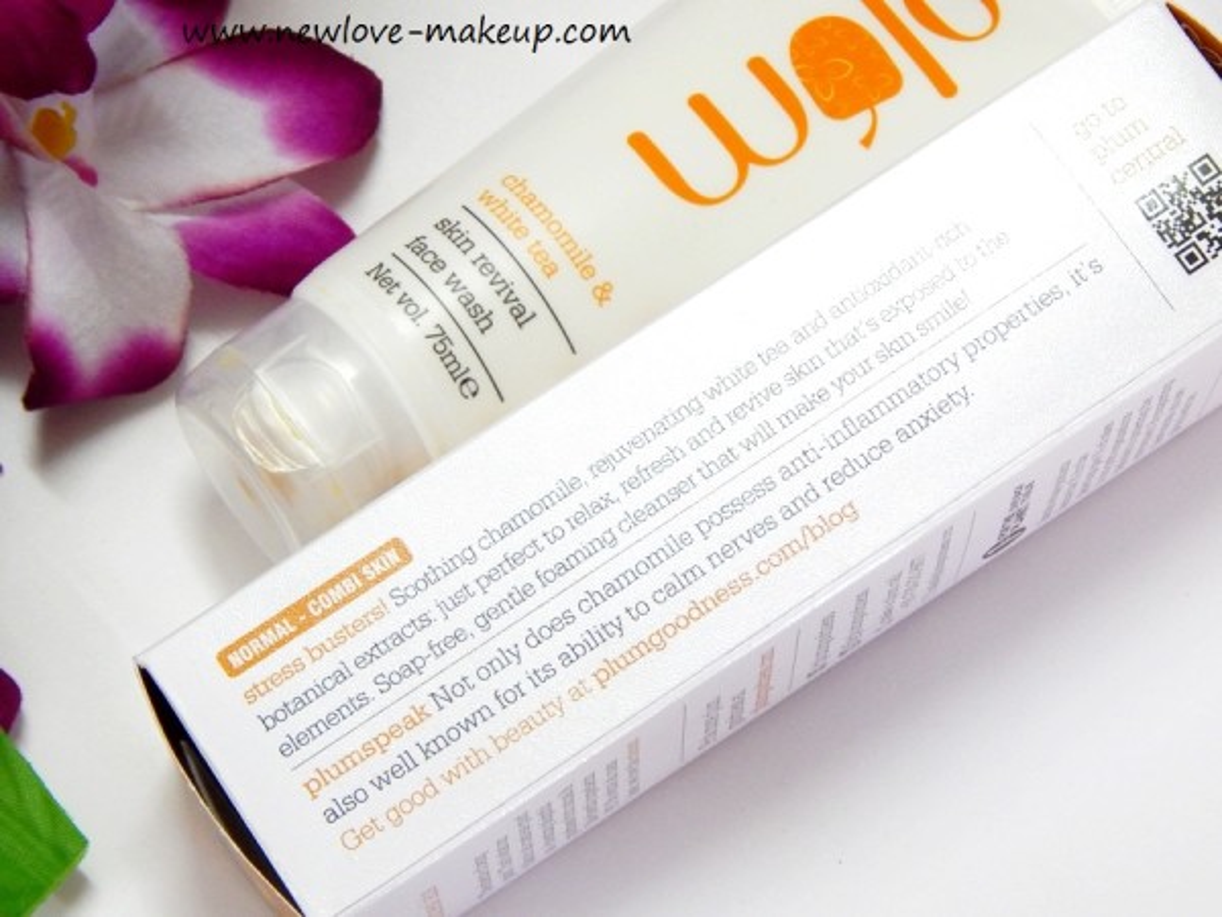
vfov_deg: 14.1
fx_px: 3707
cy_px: 458
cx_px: 611
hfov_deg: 18.7
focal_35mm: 105
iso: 400
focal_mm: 18.7
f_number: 4.5
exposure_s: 1/15
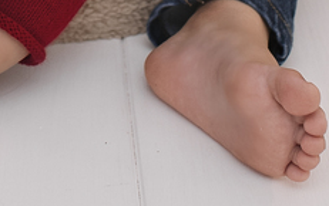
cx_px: -43
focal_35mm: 185
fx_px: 1661
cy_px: -340
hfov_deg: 11.1
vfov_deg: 6.6
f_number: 3.2
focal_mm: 35
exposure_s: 1/200
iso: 400
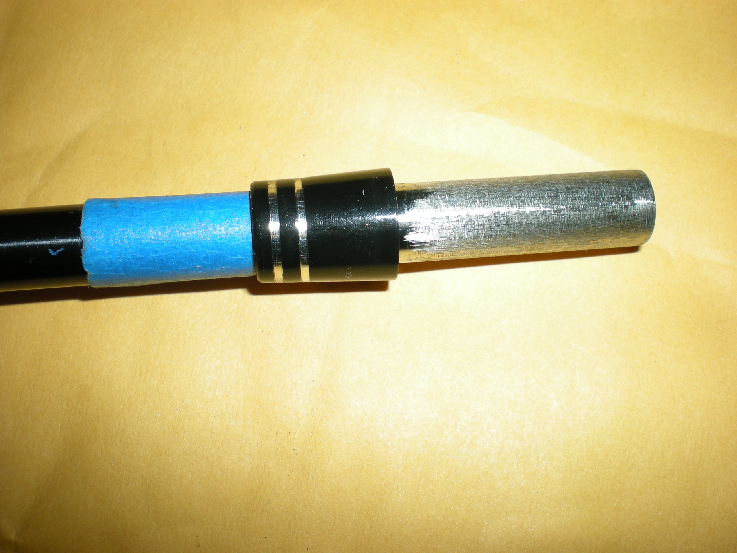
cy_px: 276
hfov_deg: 49.0
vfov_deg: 37.7
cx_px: 368
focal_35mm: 38
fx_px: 809
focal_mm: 6.3
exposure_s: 1/60
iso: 64
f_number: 4.6
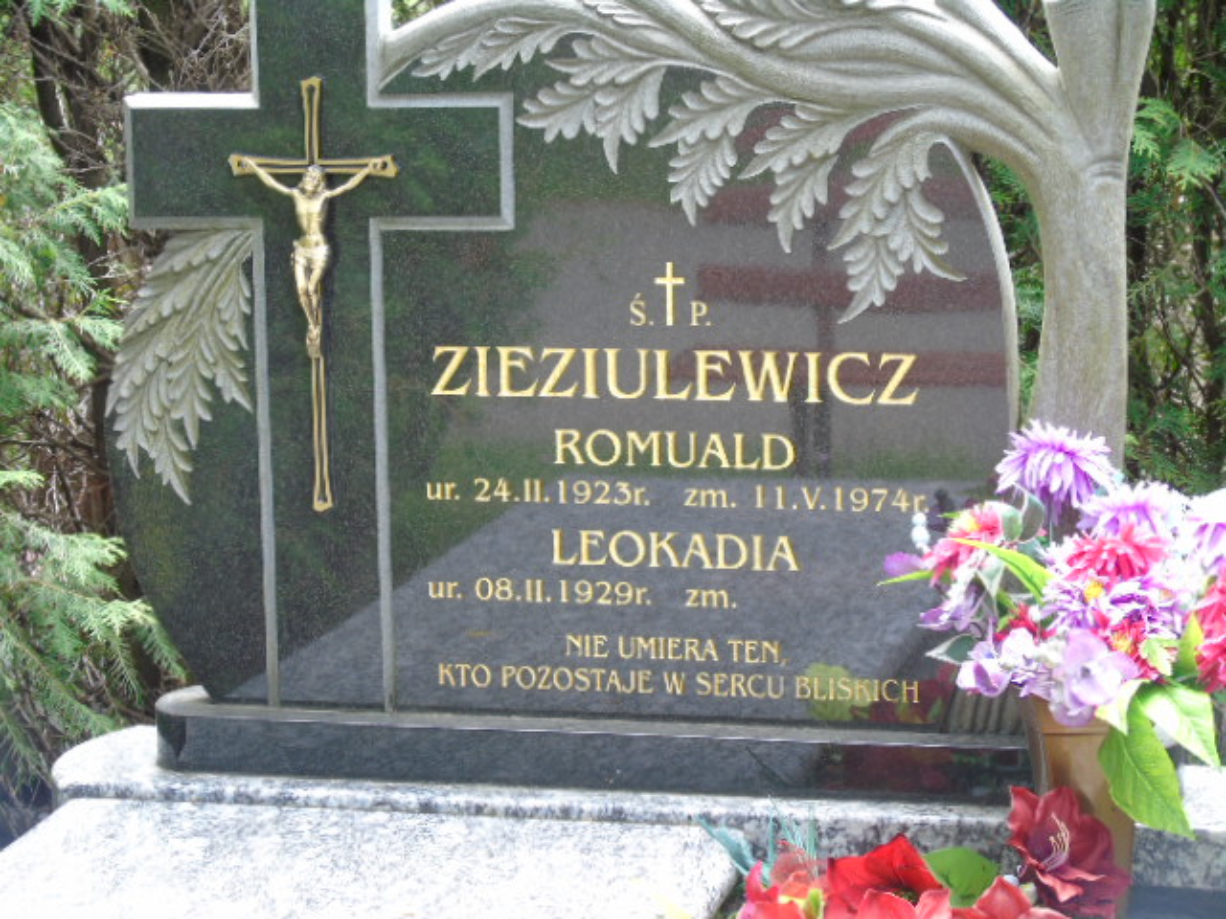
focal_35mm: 108
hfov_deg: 18.2
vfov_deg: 13.7
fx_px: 3825
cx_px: 613
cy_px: 460
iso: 80
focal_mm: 19
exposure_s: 1/30
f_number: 4.4
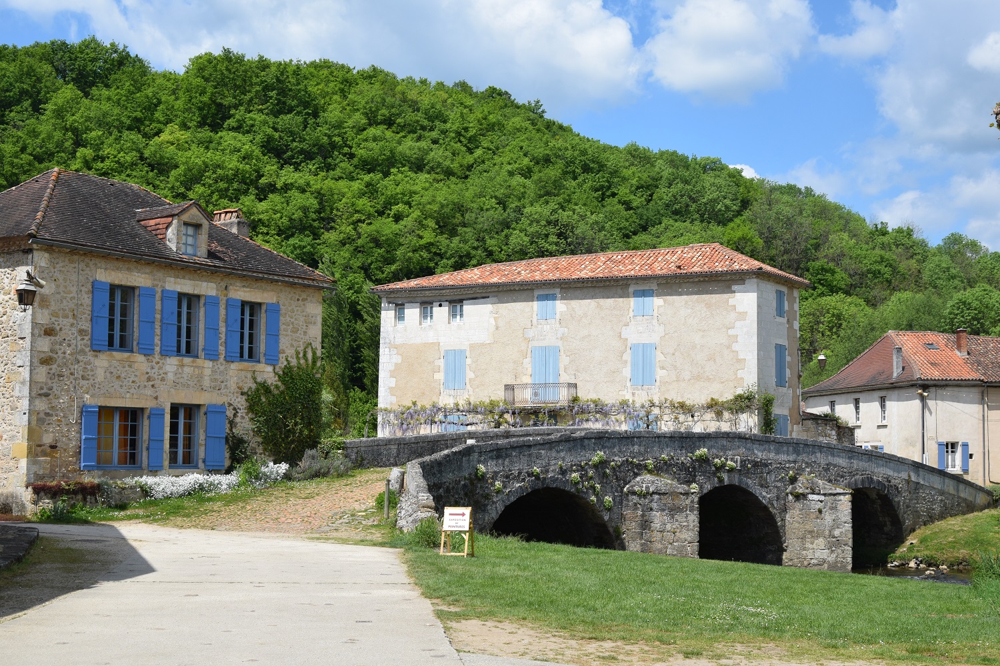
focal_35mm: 48
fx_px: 1333
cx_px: 500
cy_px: 333
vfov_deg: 28.1
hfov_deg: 41.1
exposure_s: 1/400
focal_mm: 32
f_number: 10
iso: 200
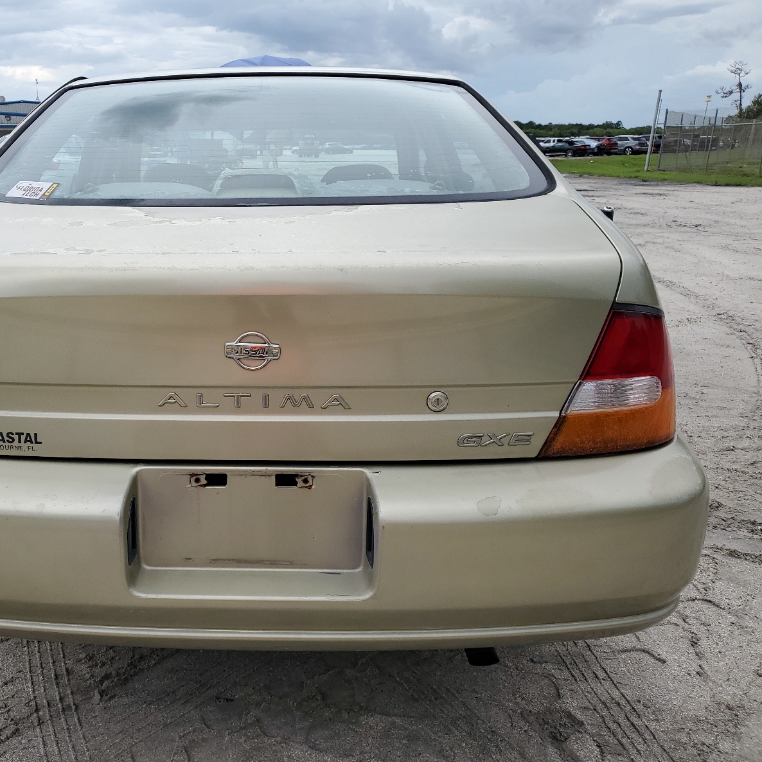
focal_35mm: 31
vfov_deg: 52.5
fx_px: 772
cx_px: 261
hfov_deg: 51.7
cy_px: 383
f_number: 1.5
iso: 50
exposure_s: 1/2500
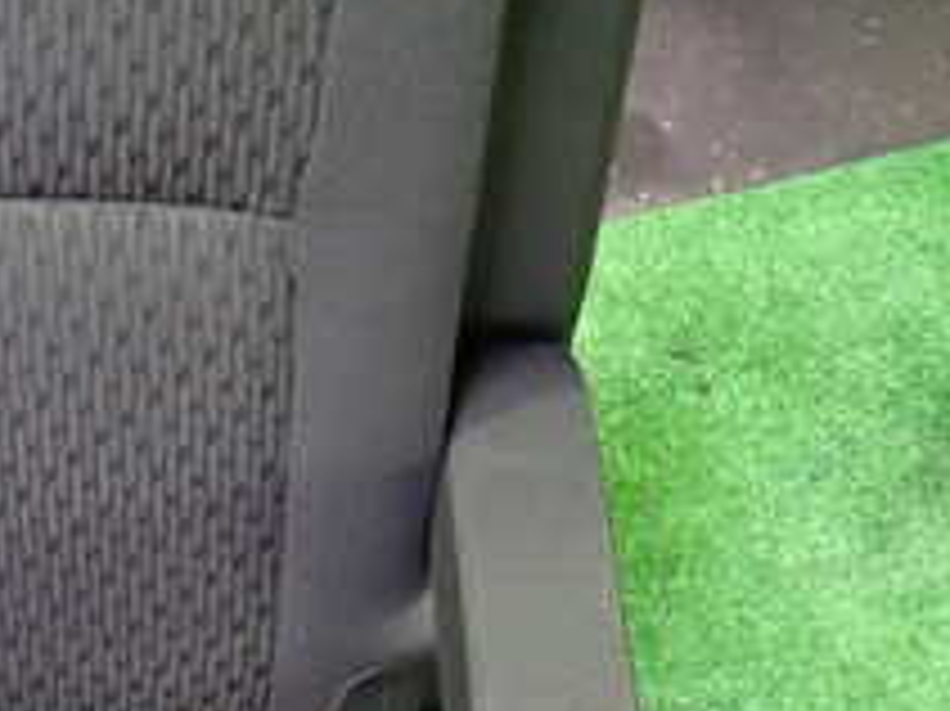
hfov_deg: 26.0
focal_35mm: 71
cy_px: 378
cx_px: 5
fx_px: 1947
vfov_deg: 20.7
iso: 640
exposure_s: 1/30
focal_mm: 4.5
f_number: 2
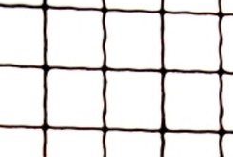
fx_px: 1219
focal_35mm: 188
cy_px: 246
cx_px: 76
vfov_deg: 7.2
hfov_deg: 10.9
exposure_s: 1/100
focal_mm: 38
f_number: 7.1
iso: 100
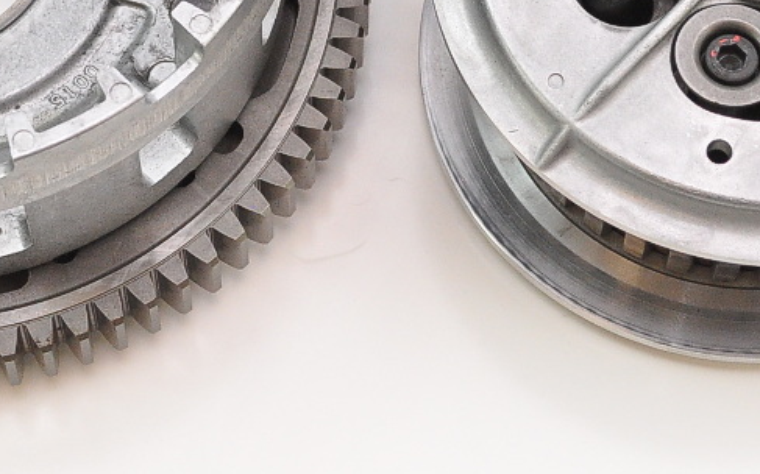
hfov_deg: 14.6
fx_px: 2961
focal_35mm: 143
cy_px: -60
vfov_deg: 9.1
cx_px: 323
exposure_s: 1/400
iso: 2000
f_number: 7.1
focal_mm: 38
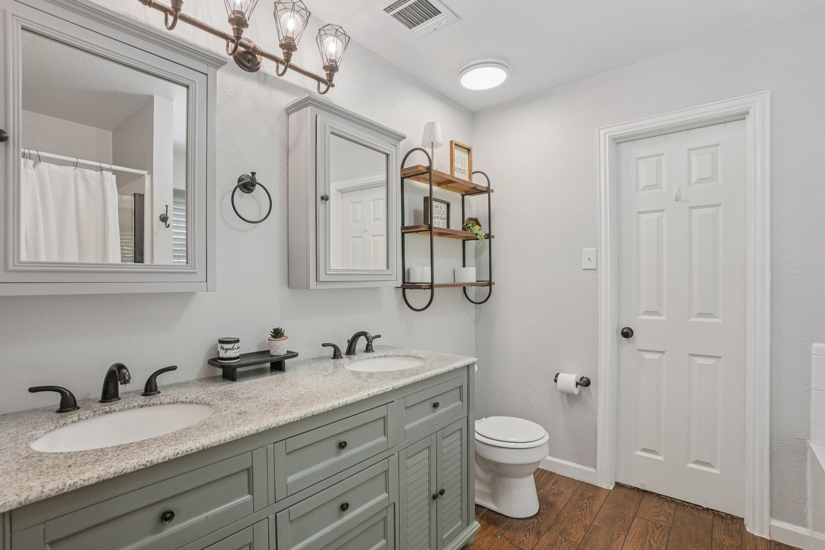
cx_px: 412
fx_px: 344
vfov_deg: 77.3
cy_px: 275
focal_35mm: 15
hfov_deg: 100.4
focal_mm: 10
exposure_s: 1/13
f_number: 8
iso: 400
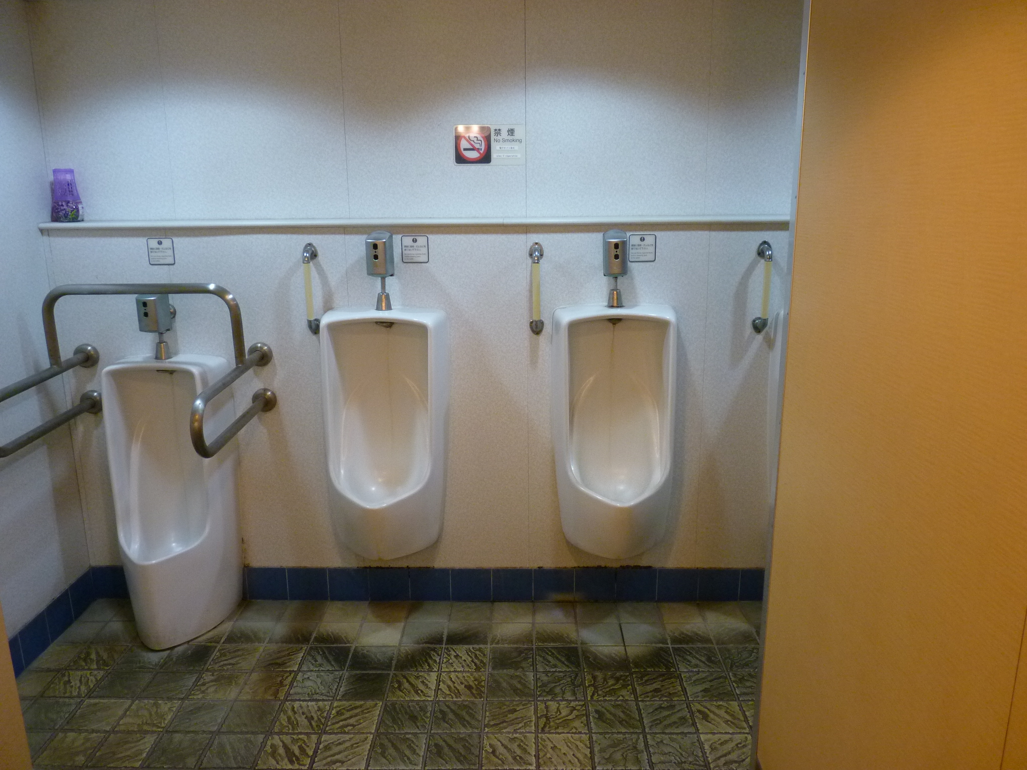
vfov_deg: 51.4
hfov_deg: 65.3
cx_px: 514
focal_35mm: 27
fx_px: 801
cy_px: 385
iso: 320
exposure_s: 1/30
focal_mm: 4.8
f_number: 2.8
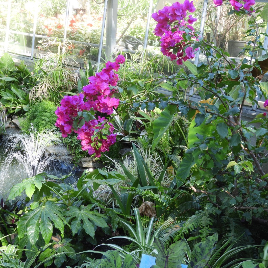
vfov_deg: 28.6
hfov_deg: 28.6
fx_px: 526
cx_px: 129
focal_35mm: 60
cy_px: 135
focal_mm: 9
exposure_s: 1/50
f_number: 4
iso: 100
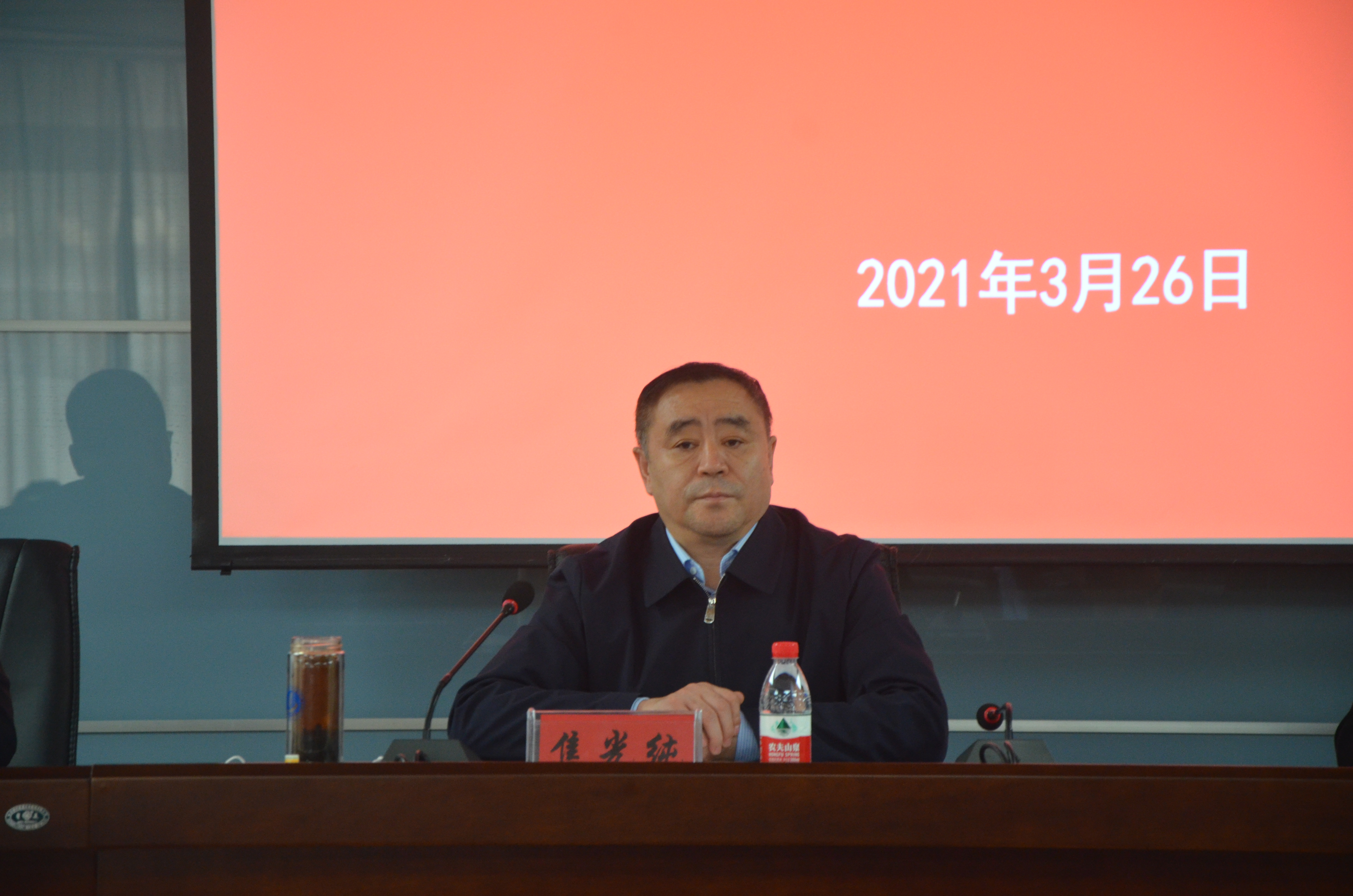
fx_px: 5907
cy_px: 448
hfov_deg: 13.1
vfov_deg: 8.7
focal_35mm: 158
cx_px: 676
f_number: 5.6
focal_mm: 105
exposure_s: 1/30
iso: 1400
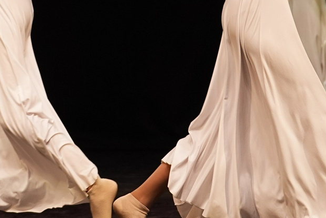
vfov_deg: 3.0
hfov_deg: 4.5
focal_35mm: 461
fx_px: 4175
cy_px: -189
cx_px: 30
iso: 640
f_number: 2.8
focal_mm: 112
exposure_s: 1/400
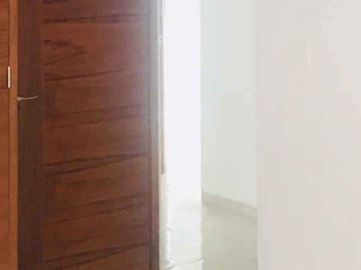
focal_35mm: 97
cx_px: 156
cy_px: -64
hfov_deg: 20.2
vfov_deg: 14.7
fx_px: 1012
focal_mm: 4.15
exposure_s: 1/30
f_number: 2.2
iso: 125
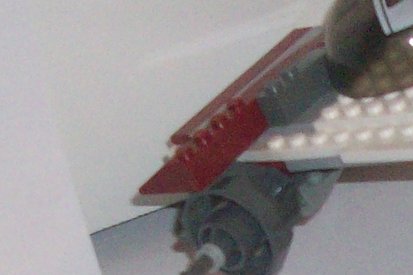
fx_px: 2053
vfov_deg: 7.5
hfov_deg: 11.2
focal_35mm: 179
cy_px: 481
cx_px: 549
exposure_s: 1/60
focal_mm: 5.7
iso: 160
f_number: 2.8
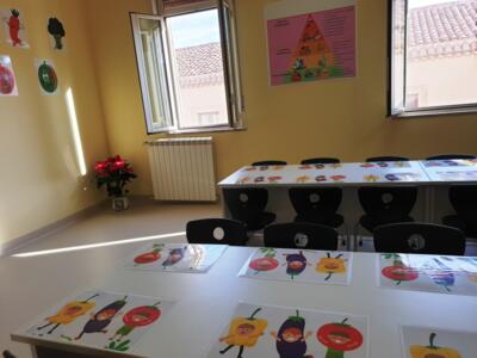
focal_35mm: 26
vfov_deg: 53.1
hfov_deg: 67.3
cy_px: 179
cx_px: 238
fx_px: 358
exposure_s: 1/100
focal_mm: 4.3
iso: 50
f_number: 2.4
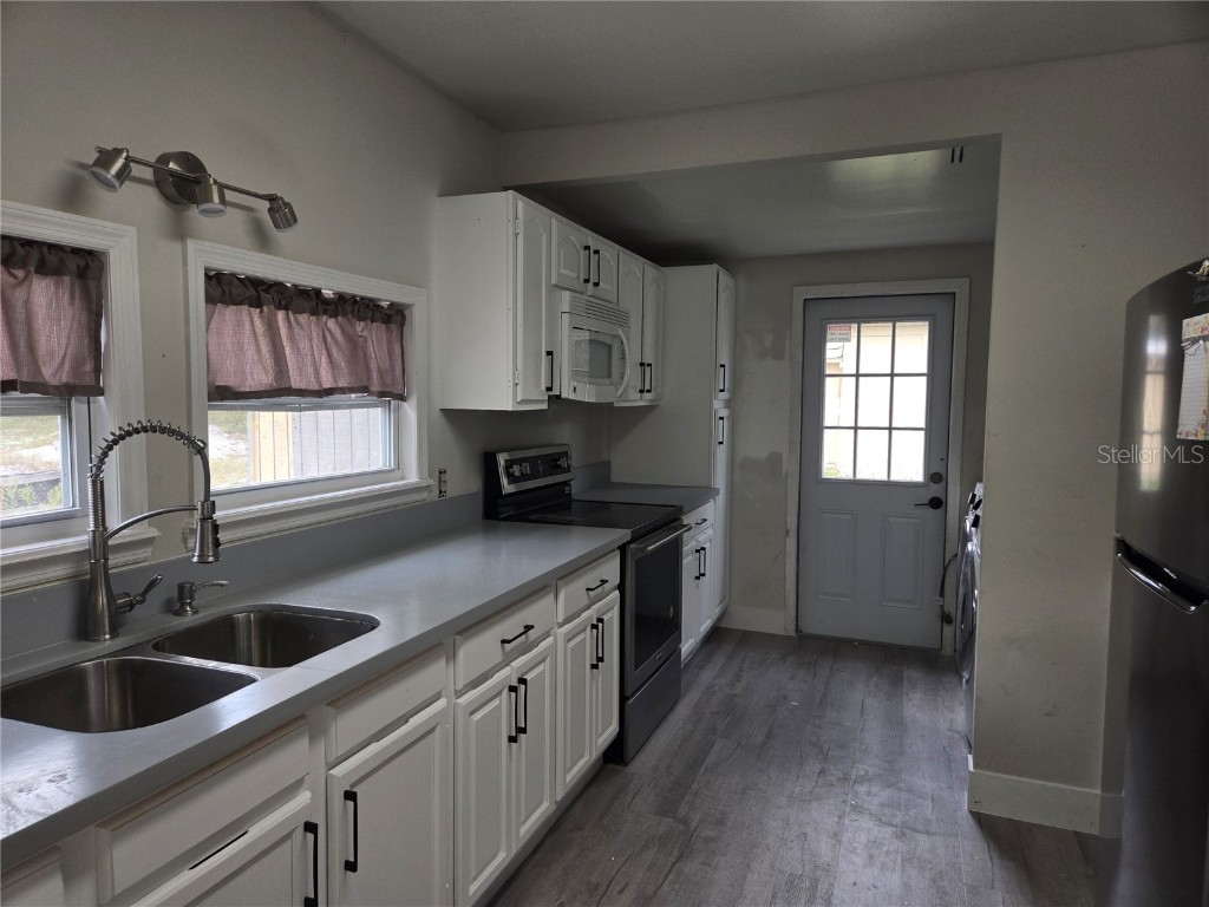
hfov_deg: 73.9
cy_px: 454
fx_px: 803
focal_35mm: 23
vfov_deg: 58.9
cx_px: 604
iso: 40
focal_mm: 5.4
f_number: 1.8
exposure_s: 1/120
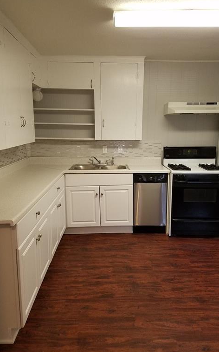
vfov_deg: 66.5
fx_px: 268
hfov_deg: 44.5
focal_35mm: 28
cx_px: 117
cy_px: 175
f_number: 1.7
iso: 160
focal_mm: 4.2
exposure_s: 1/60
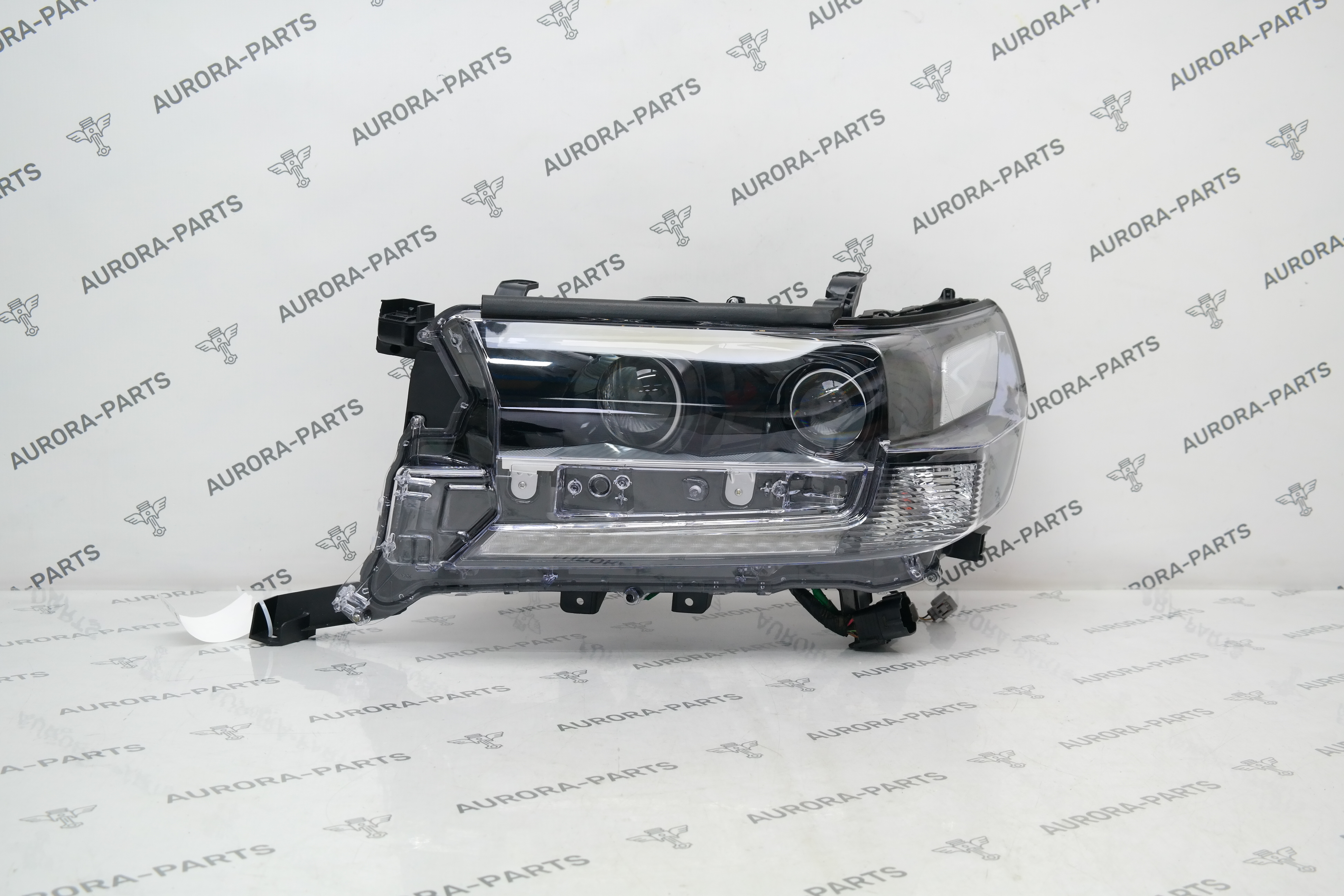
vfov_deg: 29.2
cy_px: 448
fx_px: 1717
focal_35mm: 46
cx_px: 672
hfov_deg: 42.7
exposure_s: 1/50
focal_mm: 30
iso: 400
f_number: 5.6
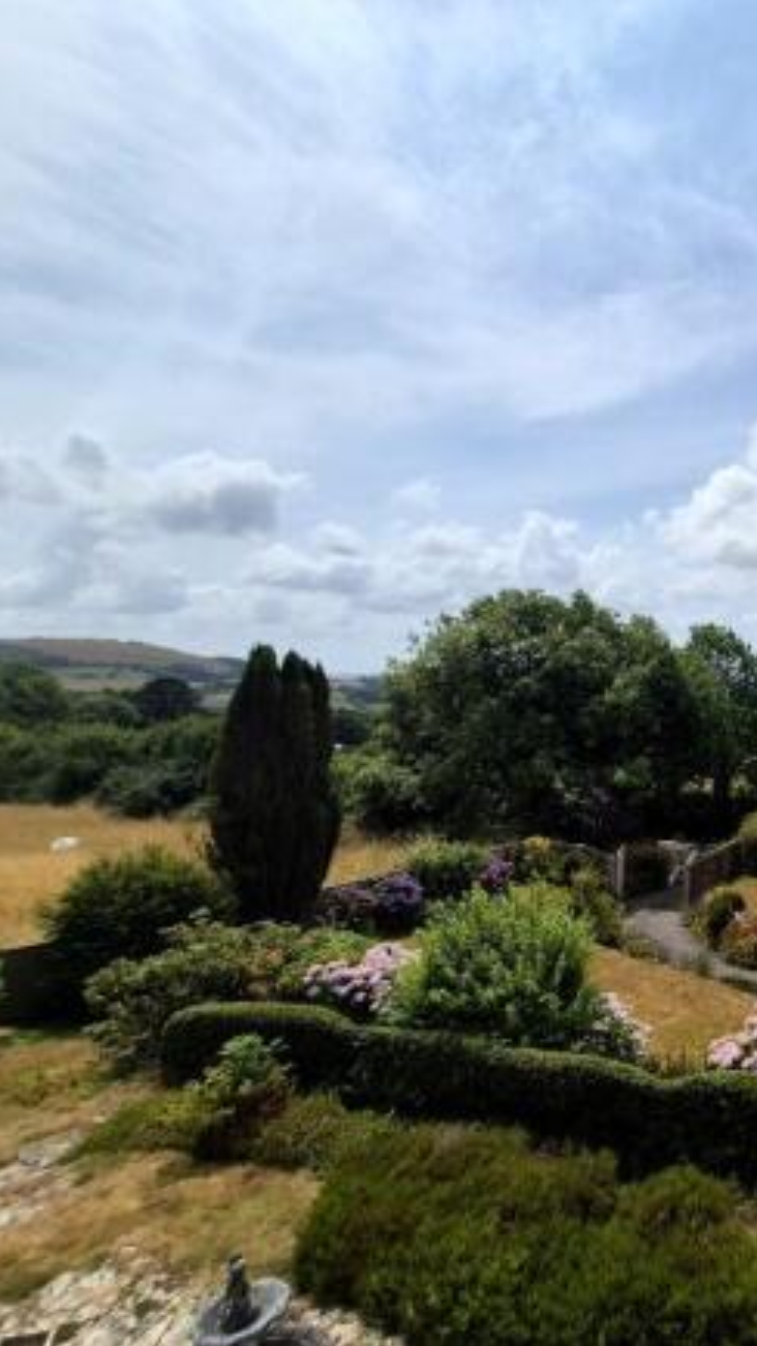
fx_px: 678
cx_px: 824
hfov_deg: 44.9
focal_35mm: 19
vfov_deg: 89.6
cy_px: 671
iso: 50
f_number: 2.2
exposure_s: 1/4256
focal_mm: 1.74
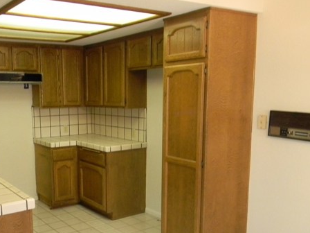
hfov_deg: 46.0
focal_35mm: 40
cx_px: 102
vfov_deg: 35.7
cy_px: 151
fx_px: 358
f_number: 3.5
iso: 400
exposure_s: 1/27.8
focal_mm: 5
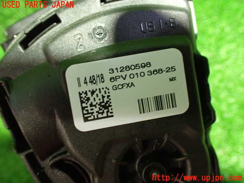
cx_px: 122
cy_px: 92
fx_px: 211
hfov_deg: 60.0
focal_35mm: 30
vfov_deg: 46.8
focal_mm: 5.4
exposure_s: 1/30
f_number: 2.3
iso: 1000
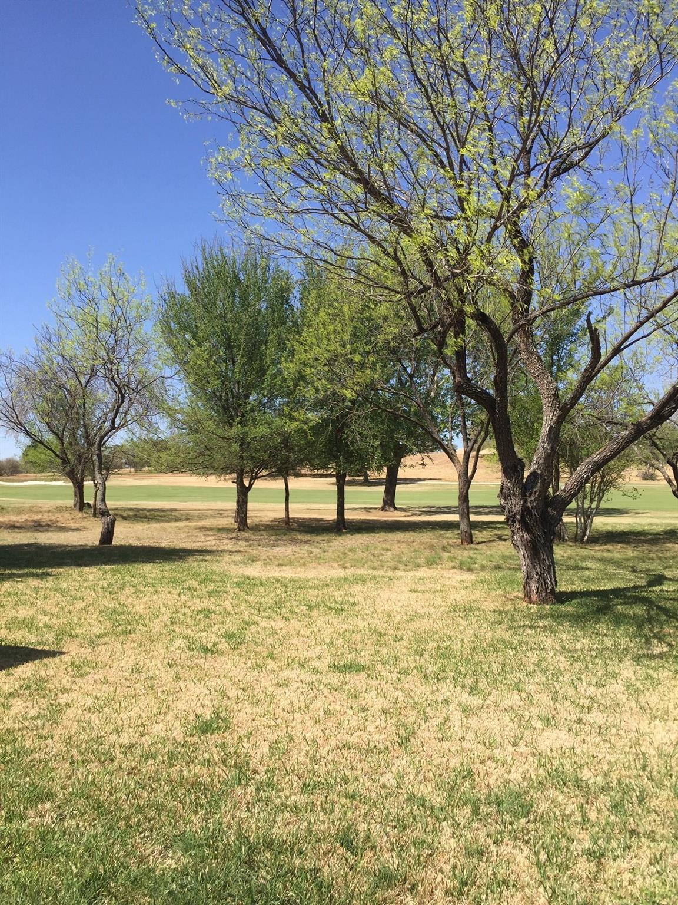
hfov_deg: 48.2
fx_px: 757
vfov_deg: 61.7
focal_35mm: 29
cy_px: 452
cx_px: 339
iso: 32
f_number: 2.2
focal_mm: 4.15
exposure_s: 1/1464
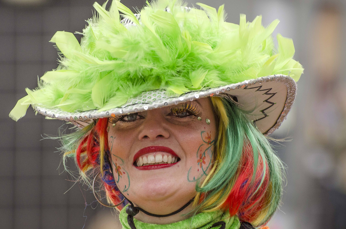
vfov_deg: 3.8
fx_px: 3453
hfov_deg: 5.7
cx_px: 173
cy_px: 114
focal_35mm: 360
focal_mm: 240
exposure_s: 1/320
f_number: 6.3
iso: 640
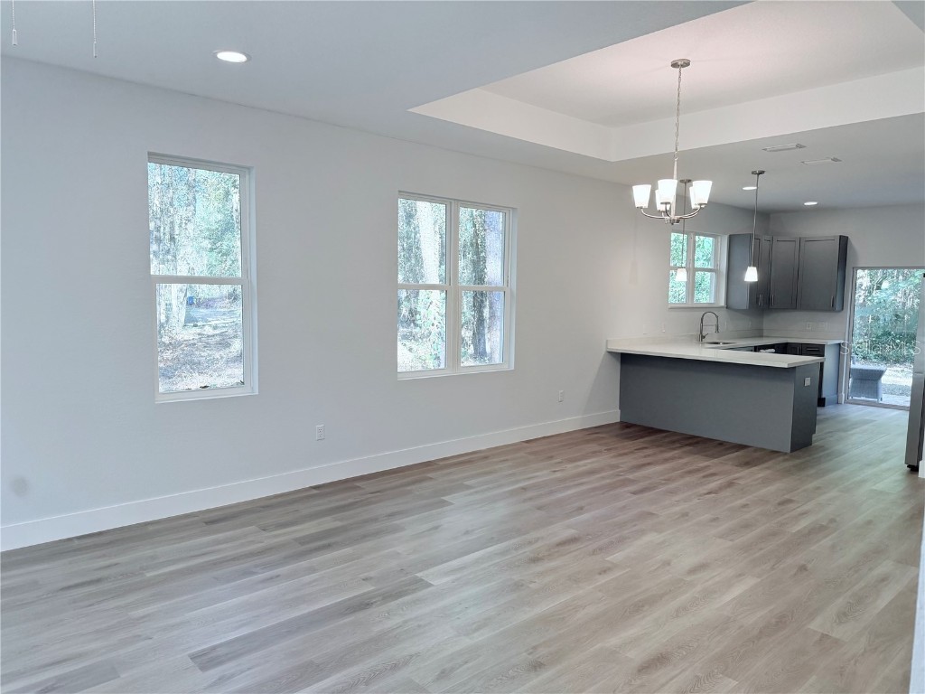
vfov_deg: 56.8
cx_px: 462
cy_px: 347
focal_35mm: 24
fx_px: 641
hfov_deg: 71.6
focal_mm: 6.76
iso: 160
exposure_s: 1/196
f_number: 1.78
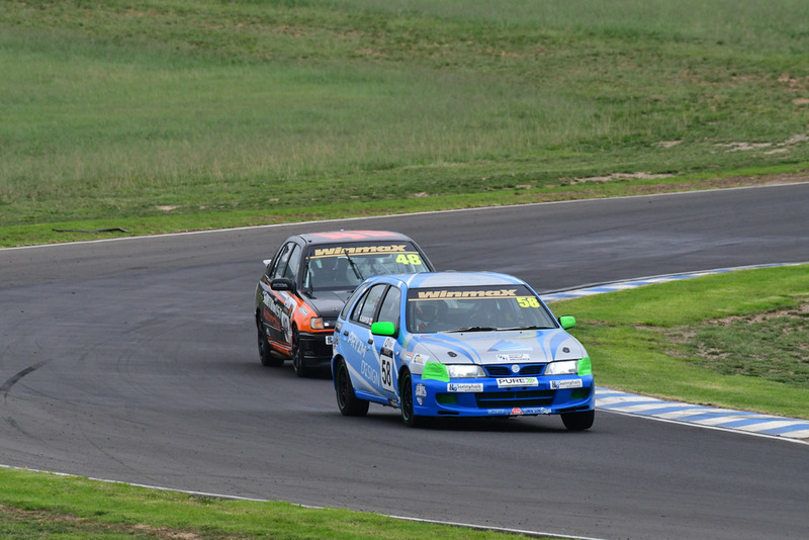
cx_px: 404
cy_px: 270
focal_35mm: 750
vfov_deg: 1.8
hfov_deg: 2.7
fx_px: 16859
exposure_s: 1/640
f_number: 11
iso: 800
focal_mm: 500
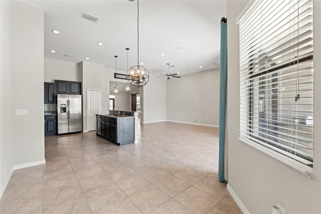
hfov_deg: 100.4
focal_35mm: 15
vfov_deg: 77.3
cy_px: 107
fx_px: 134
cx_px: 160
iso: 400
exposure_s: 1/13
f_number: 7.1
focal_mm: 10
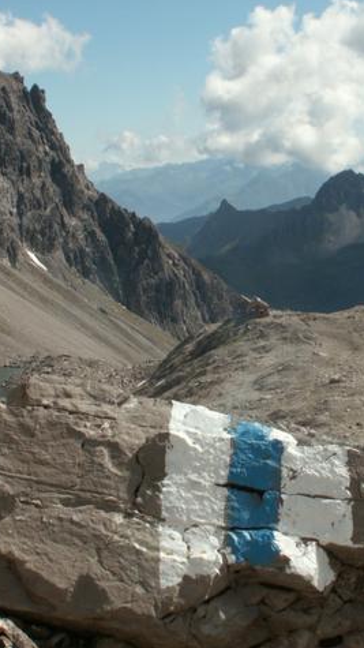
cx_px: 271
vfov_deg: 31.9
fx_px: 1133
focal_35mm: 66
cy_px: 323
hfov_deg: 18.1
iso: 50
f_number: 8
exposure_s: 1/200
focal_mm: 7.5
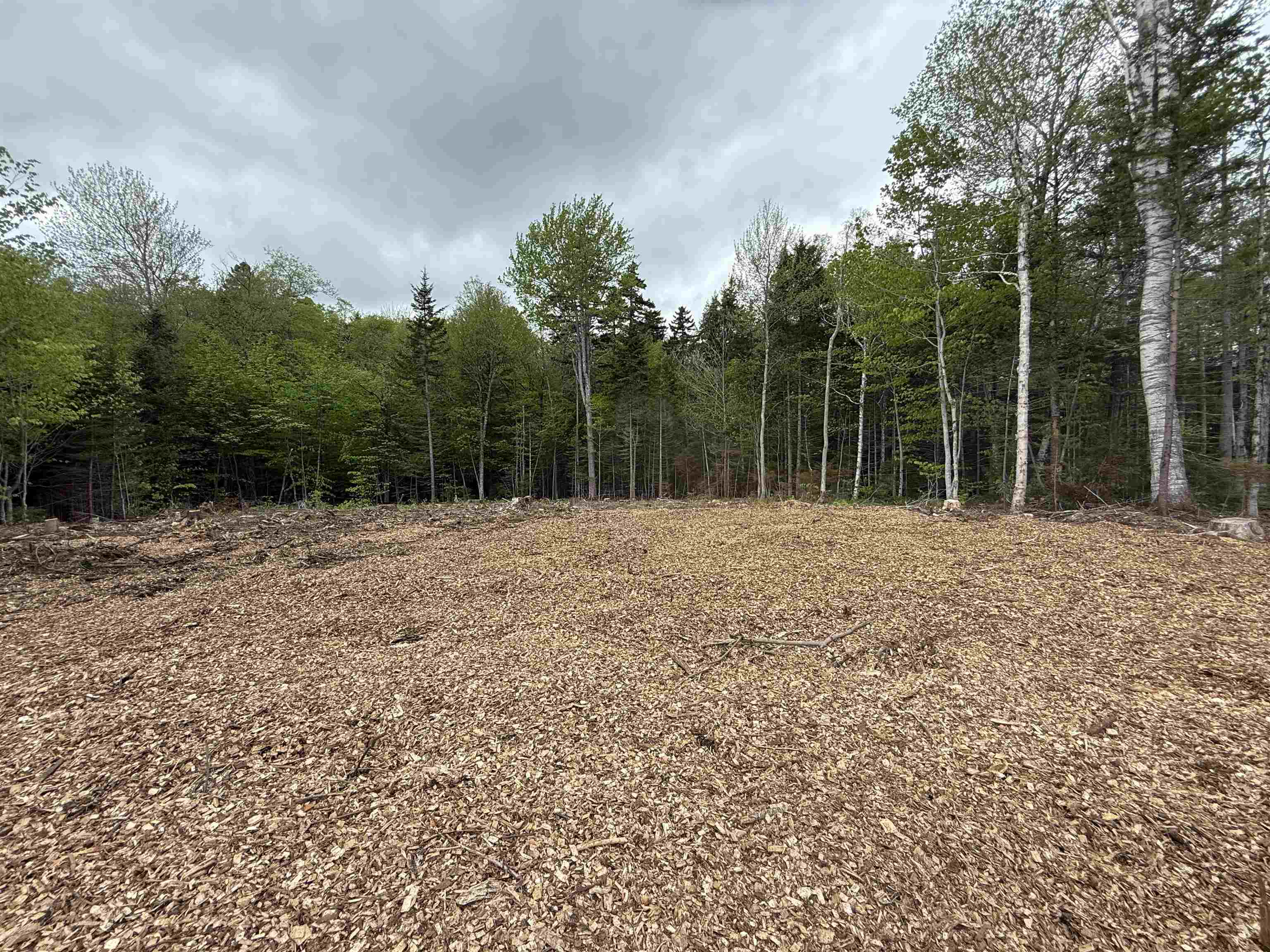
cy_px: 476
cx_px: 635
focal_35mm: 14
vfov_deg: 85.7
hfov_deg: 102.1
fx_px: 514
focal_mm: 2.22
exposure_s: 1/709
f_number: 2.2
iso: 64
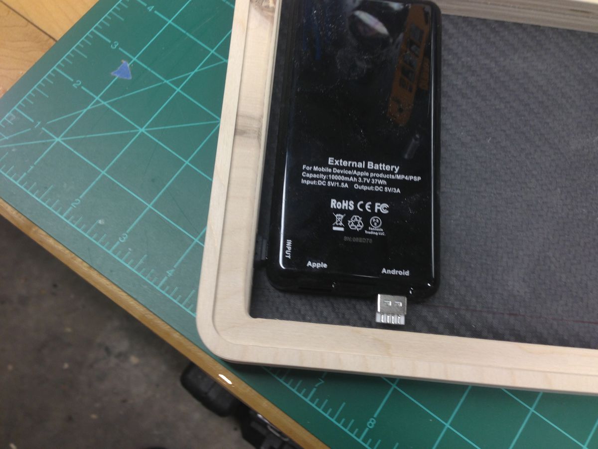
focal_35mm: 33
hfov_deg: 55.4
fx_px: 570
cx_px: 299
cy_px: 224
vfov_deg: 42.9
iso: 64
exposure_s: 1/30
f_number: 2.4
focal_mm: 4.13
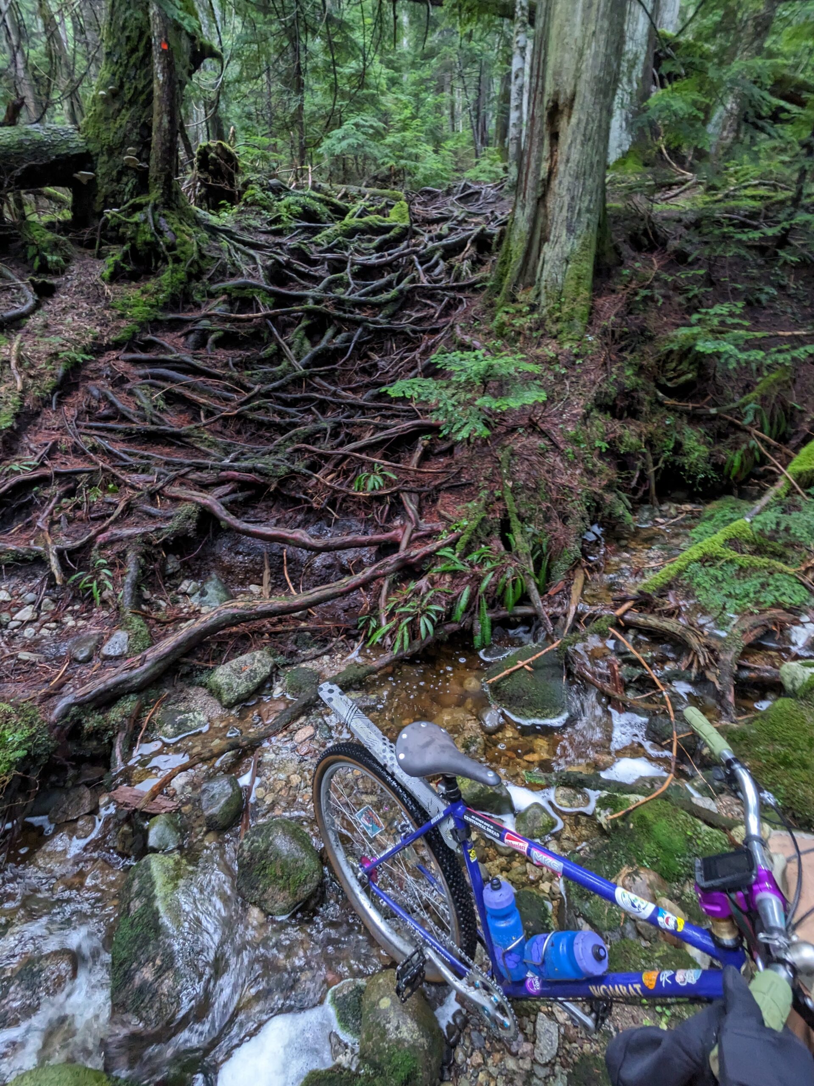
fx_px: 502
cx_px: 407
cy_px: 543
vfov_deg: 94.5
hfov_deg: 78.1
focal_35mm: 16
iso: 188
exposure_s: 1/24.2
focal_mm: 2.22
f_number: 2.2
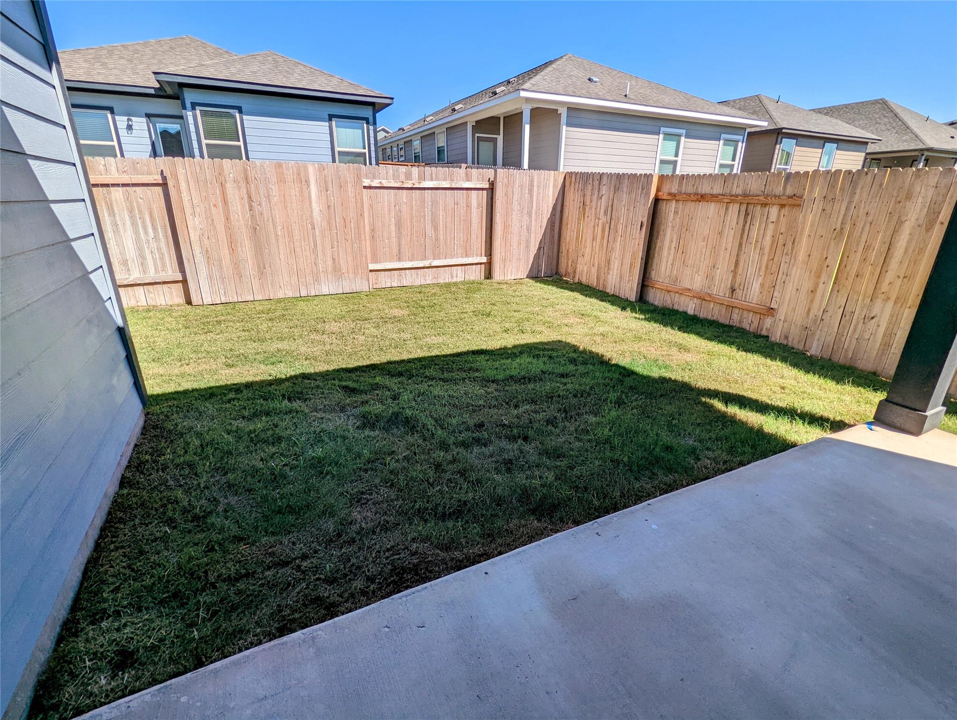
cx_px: 478
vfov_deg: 78.2
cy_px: 360
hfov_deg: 94.4
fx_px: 443
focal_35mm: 16
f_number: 2.2
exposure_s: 1/1161
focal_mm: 2.35
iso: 44
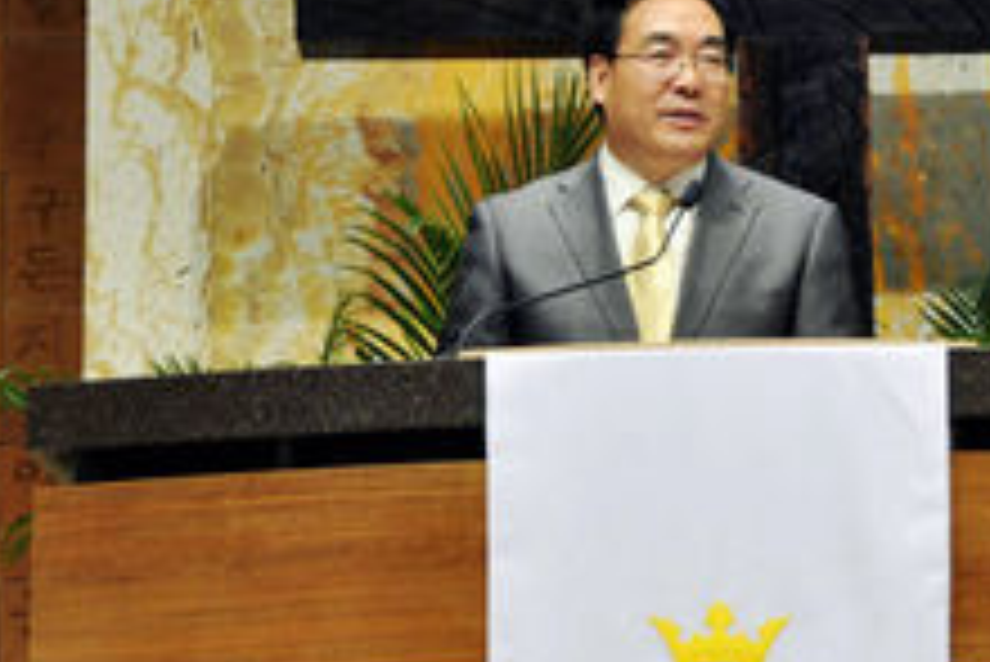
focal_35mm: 196
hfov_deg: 10.5
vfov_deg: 7.0
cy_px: 250
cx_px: 783
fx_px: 5393
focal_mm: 48
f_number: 4.8
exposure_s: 1/40
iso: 320
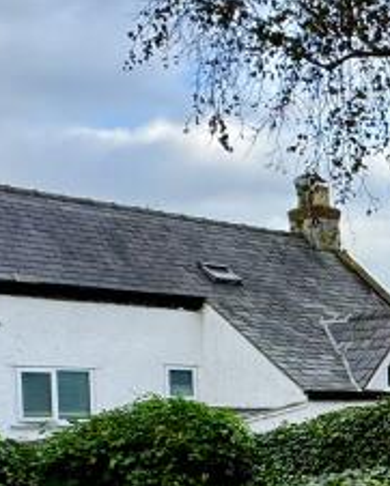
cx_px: 735
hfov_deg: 18.3
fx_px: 894
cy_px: 471
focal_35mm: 62
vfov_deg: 28.8
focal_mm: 2.22
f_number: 2.2
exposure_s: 1/734
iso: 40
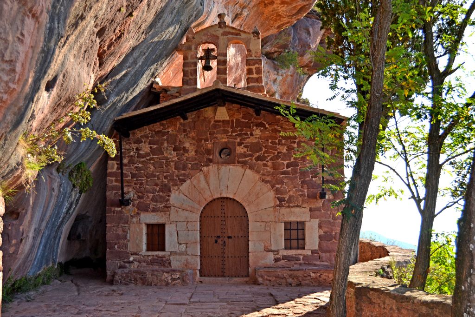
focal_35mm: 45
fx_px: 594
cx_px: 238
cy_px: 158
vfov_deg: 29.8
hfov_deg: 43.6
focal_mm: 30
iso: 100
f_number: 5.6
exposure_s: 1/200
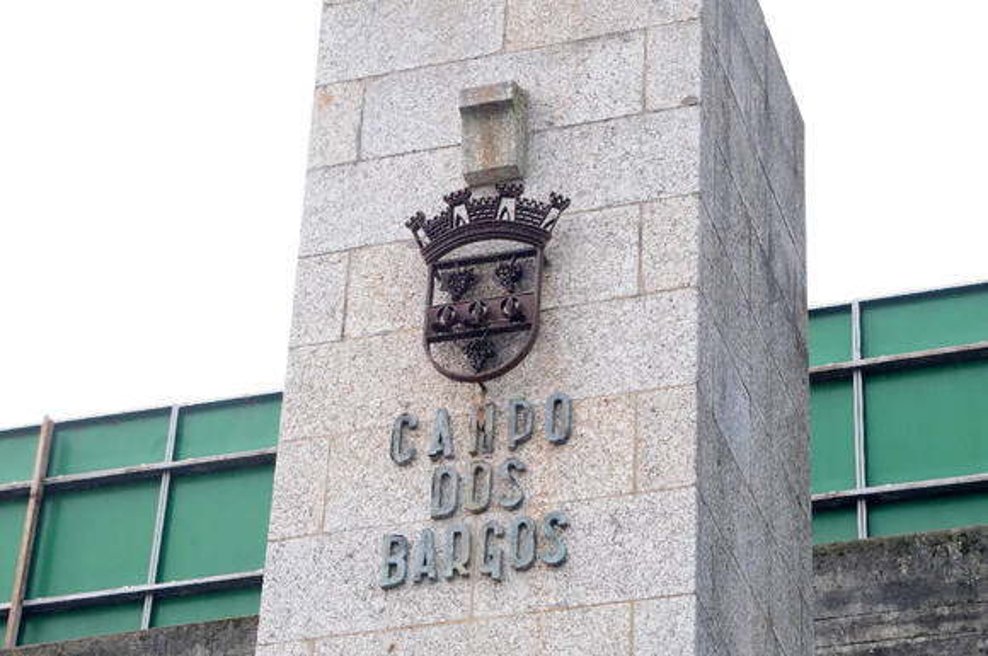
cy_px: 328
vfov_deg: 13.0
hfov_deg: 19.5
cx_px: 494
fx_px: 2878
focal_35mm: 105
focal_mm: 70
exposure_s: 1/100
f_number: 11
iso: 400
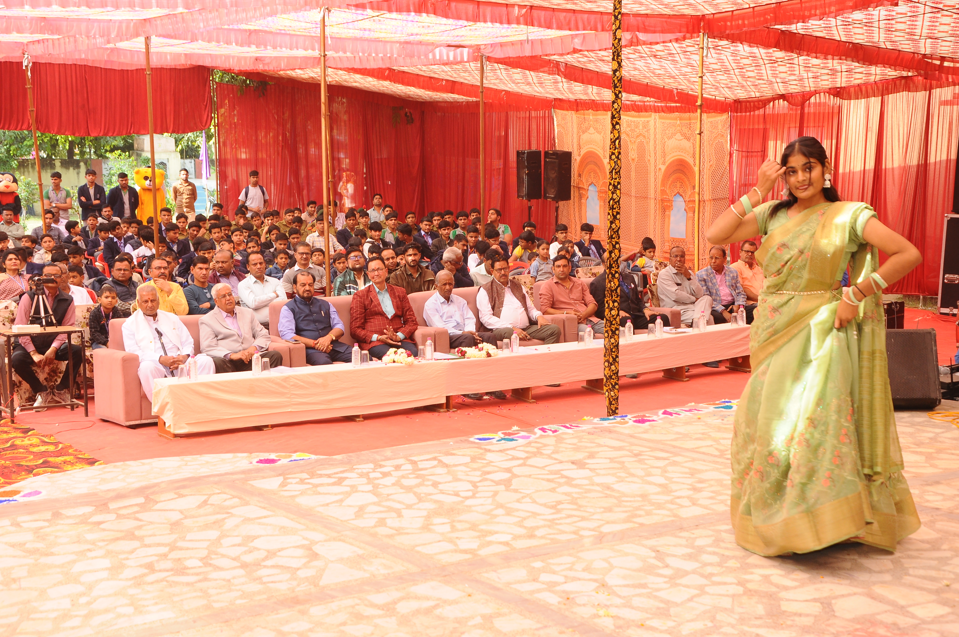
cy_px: 318
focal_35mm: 57
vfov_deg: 23.7
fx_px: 1517
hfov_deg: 35.1
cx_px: 480
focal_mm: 38
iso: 320
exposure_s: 1/125
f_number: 7.1
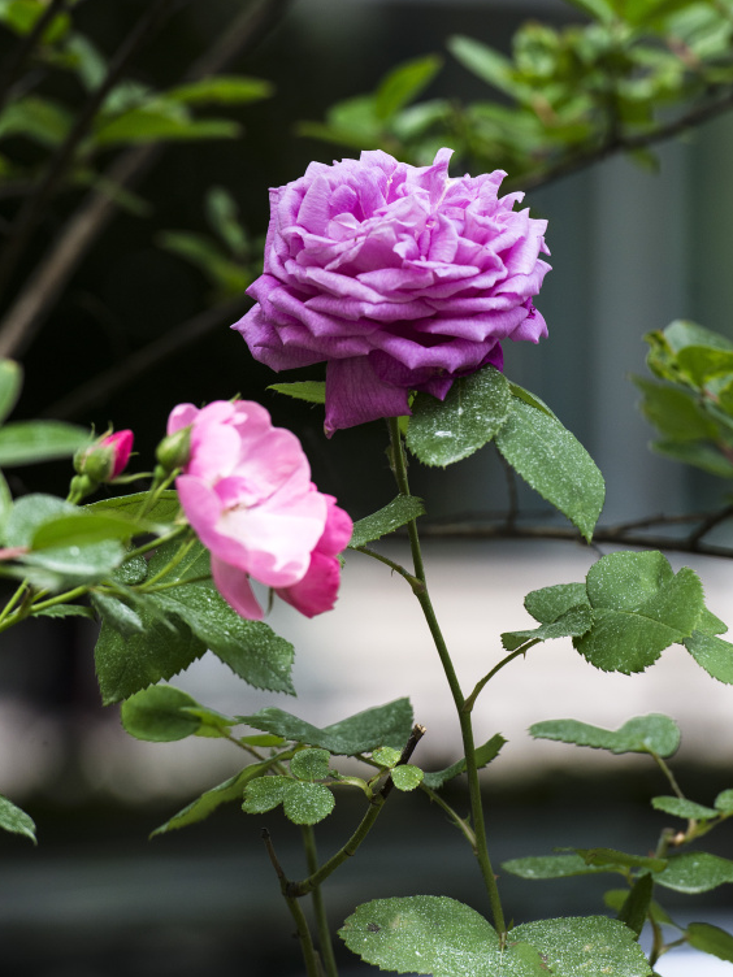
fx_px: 8668
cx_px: 420
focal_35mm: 307
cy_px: 326
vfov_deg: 6.5
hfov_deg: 4.8
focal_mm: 200
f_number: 5.6
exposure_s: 1/400
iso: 400
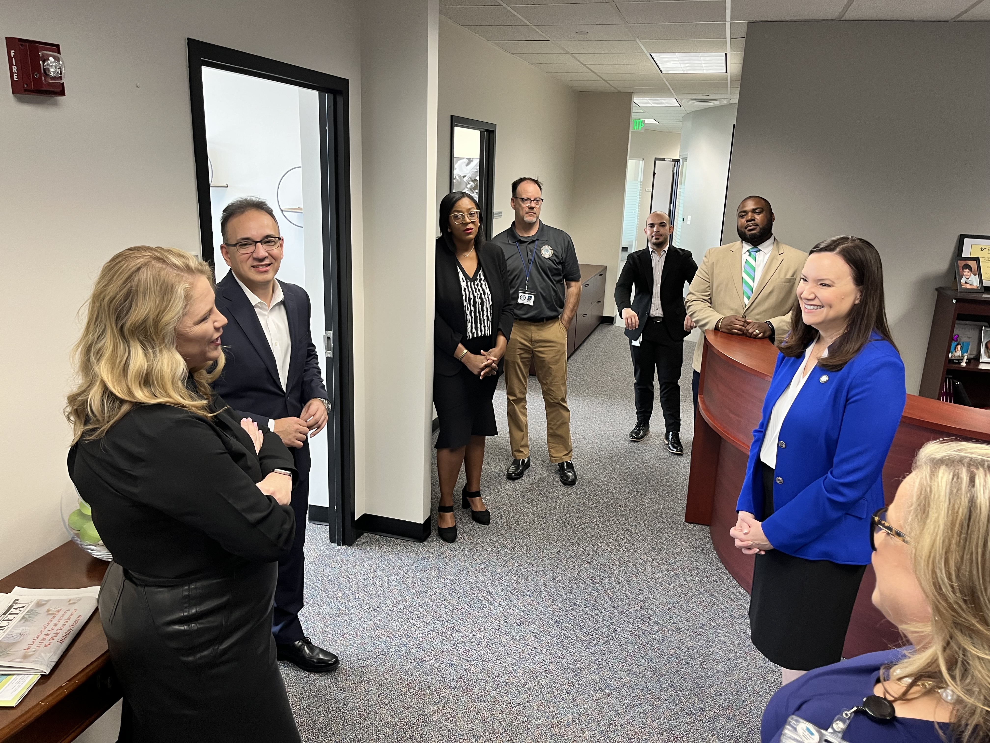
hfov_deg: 67.3
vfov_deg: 53.1
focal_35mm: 26
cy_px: 372
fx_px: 744
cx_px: 495
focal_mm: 5.1
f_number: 1.6
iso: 125
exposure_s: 1/60
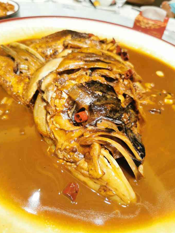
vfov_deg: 63.4
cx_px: 86
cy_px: 117
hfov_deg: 49.7
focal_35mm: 28
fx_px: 189
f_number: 1.6
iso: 200
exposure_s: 1/50
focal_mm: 5.56
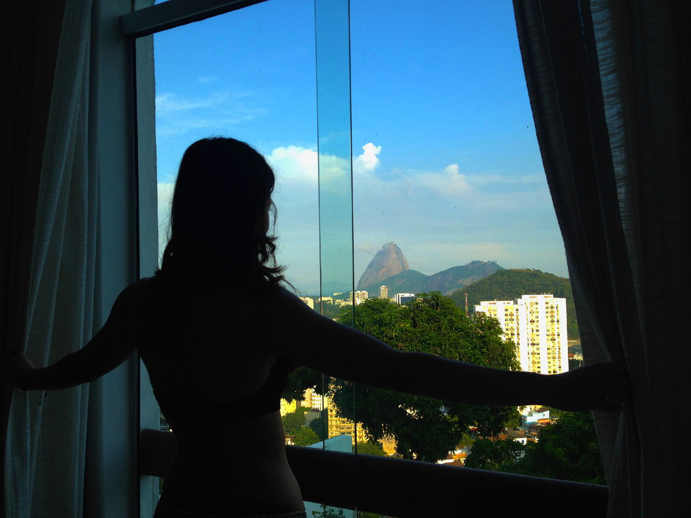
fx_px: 659
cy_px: 259
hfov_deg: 55.4
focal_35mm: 33
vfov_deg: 42.9
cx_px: 346
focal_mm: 4.12
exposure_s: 1/653
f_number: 2.4
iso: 50
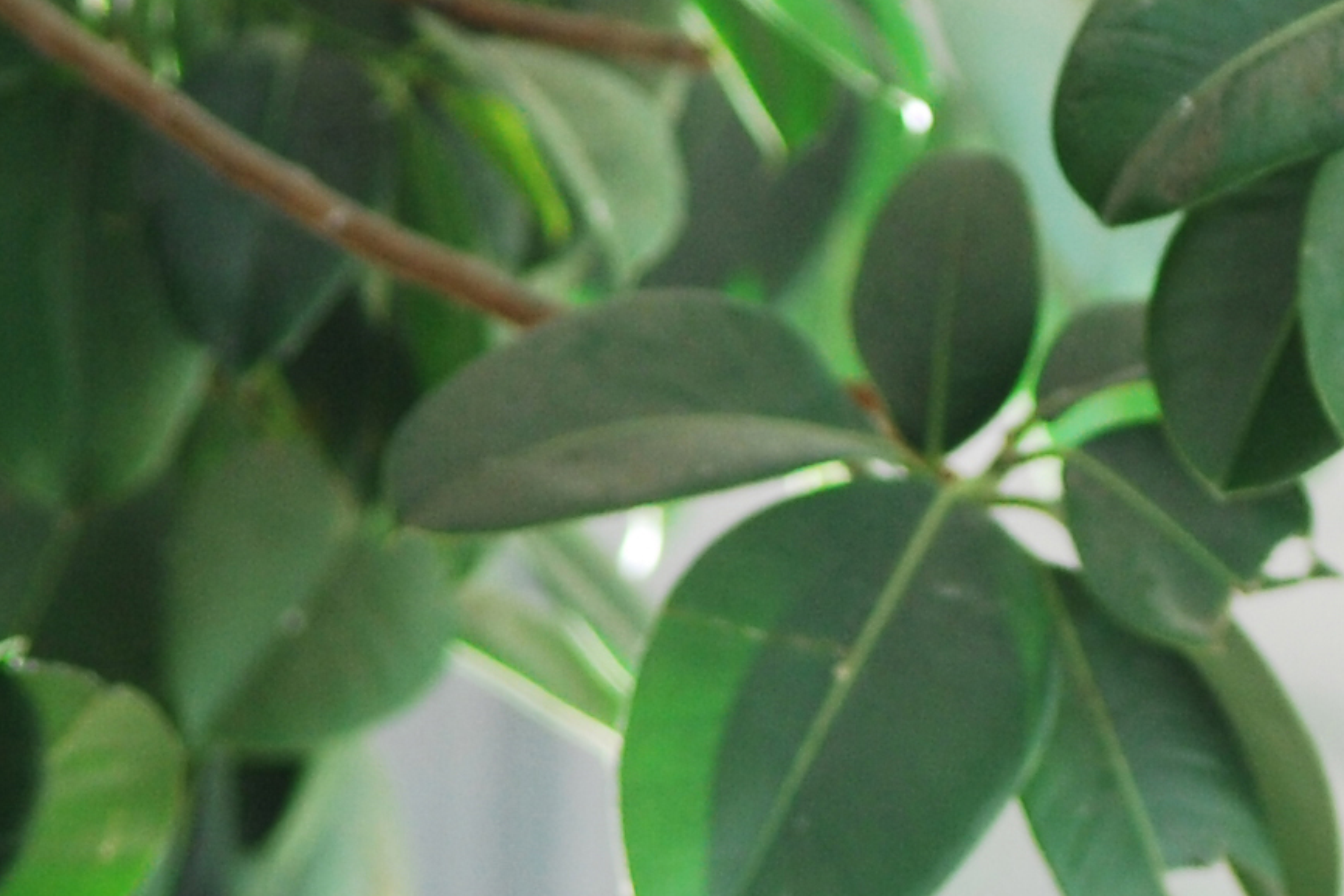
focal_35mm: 838
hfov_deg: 2.5
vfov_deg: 1.6
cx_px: 2527
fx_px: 31292
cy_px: 1006
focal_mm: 125
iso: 320
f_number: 3.5
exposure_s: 1/125
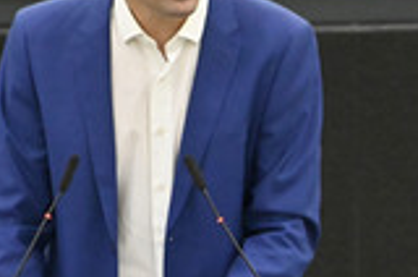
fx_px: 19607
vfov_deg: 0.8
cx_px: 161
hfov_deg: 1.2
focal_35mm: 1692
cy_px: 191
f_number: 6.3
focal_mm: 600
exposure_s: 1/640
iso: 10000
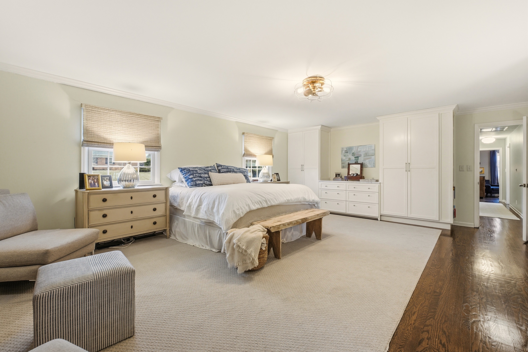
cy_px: 176
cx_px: 264
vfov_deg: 77.3
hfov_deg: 100.4
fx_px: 220
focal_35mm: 15
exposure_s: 1/60
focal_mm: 10
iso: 400
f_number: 9
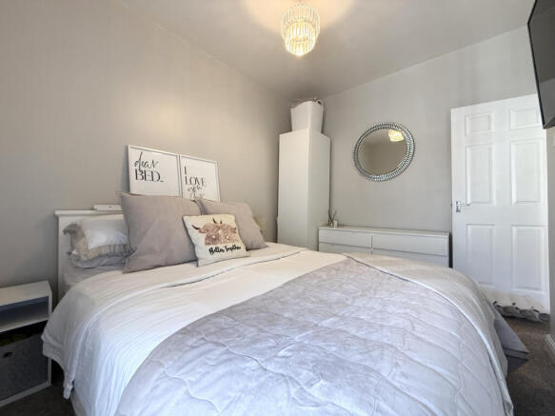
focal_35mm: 14
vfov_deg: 85.7
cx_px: 278
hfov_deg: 102.1
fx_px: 224
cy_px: 208
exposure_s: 1/100
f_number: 2.2
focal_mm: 2.22
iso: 320
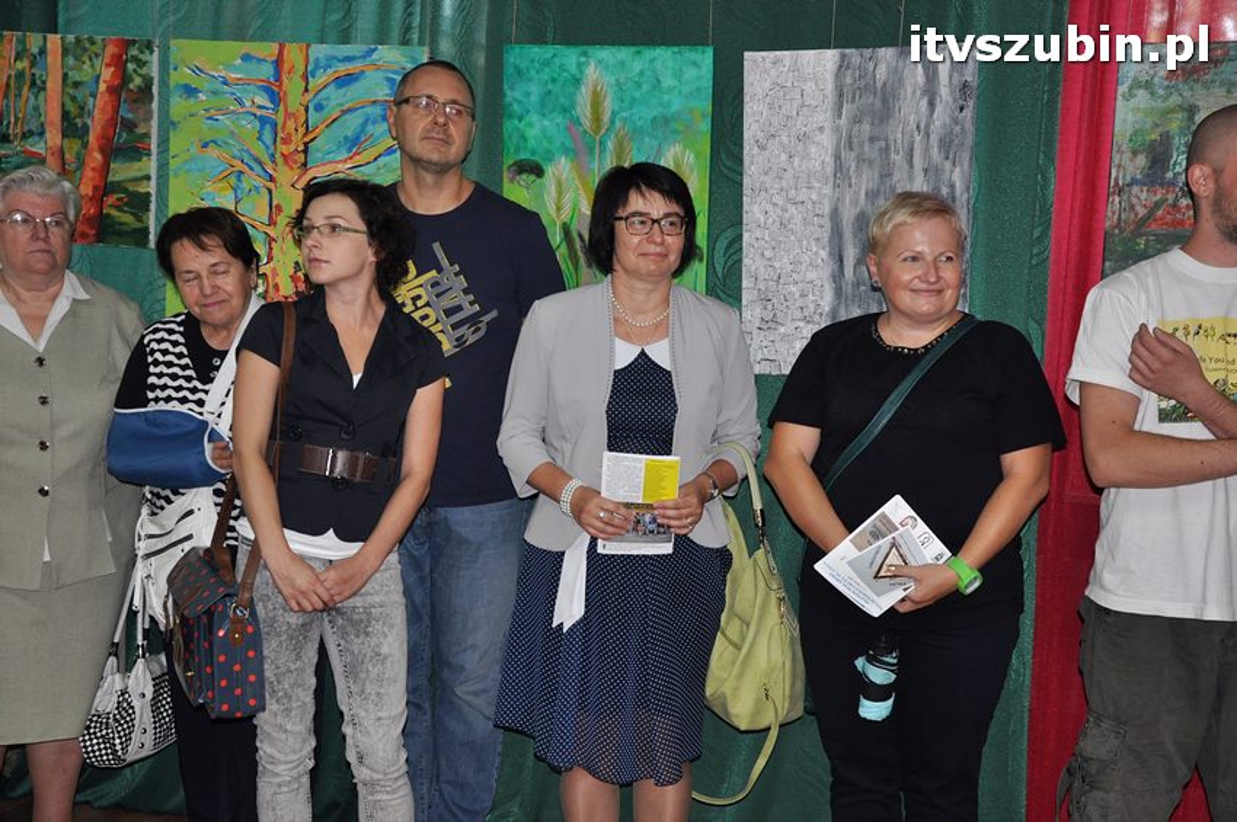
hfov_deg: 37.9
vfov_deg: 25.7
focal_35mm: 52
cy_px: 411
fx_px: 1802
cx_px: 618
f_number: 4.5
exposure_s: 1/60
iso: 800
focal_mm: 35
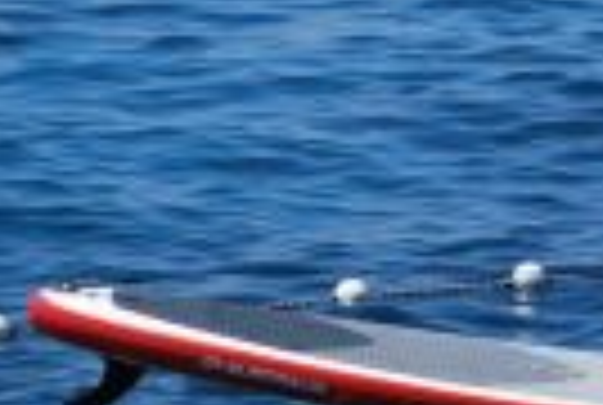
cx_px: 1035
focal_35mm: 937
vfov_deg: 1.5
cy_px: 140
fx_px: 15729
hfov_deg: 2.2
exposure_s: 1/500
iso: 100
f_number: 5.6
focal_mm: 105
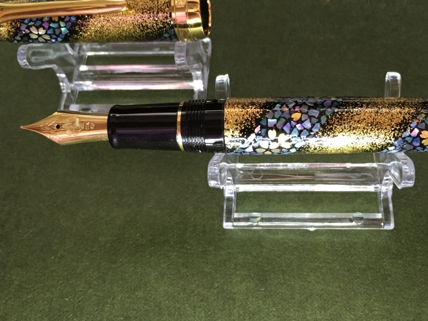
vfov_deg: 37.6
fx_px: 470
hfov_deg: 48.6
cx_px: 260
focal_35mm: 38
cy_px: 134
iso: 125
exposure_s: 1/30
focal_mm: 4.15
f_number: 2.2
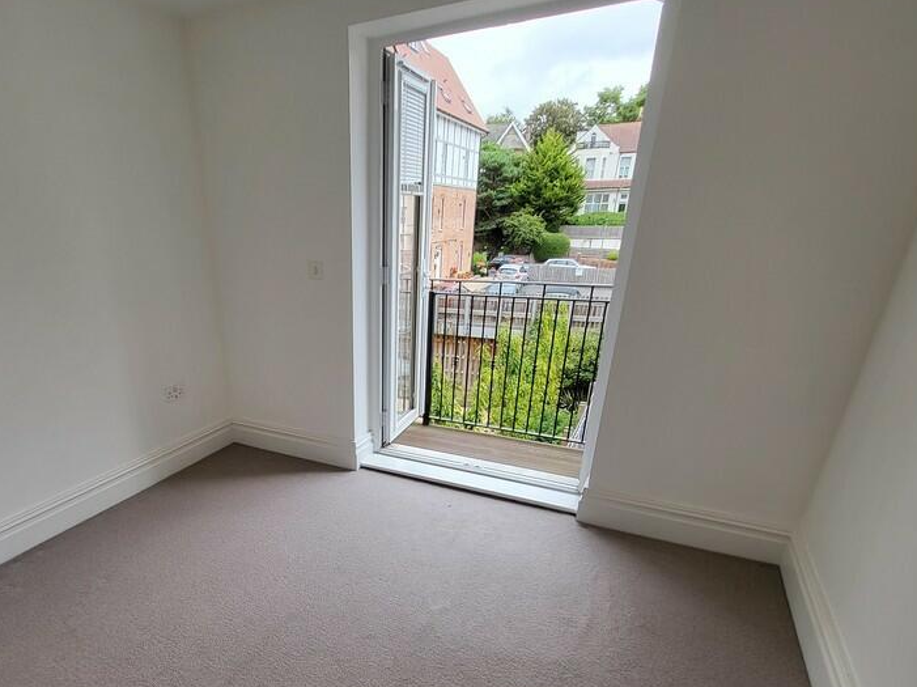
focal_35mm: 19
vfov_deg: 66.4
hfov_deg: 83.2
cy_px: 468
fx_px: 503
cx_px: 348
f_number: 2.2
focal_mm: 1.74
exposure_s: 1/142
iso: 32
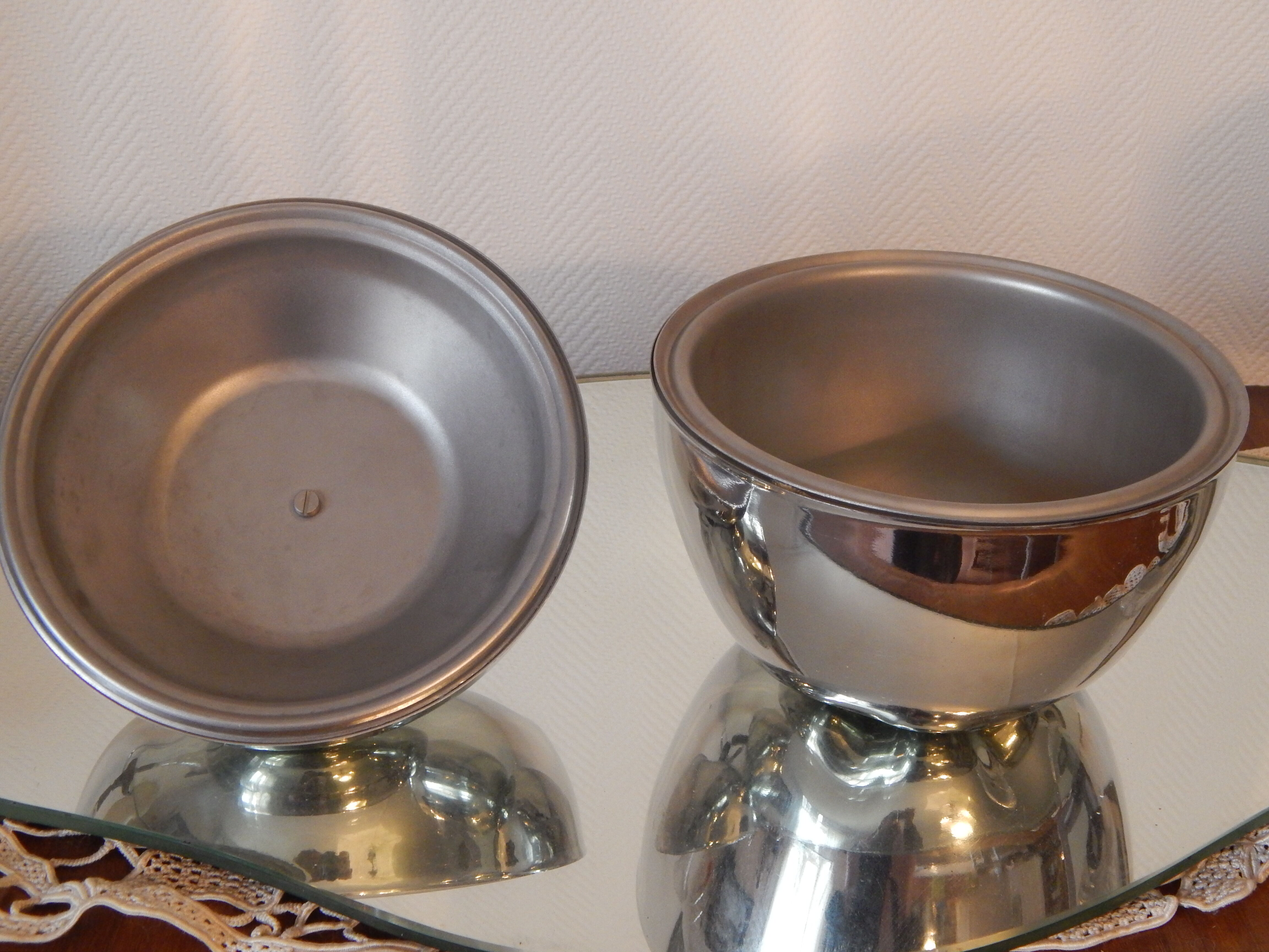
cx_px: 634
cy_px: 476
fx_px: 1796
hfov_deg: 38.9
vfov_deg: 29.7
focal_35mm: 49
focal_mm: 8.6
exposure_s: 1/13
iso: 400
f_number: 3.7
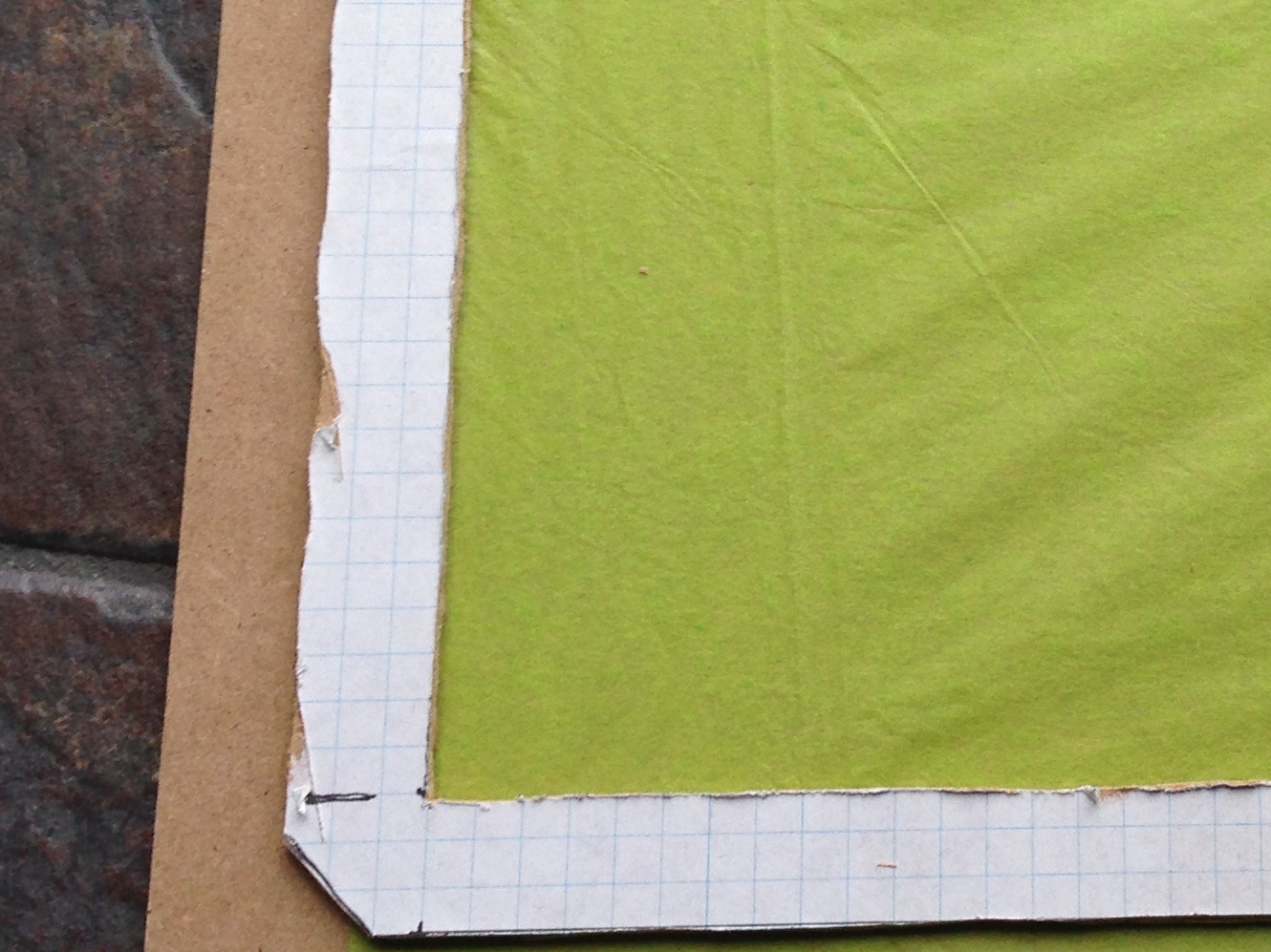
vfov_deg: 18.1
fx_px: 2974
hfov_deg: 23.4
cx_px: 1171
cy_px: 224
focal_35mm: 81
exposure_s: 1/40
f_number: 2.4
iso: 50
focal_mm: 4.13
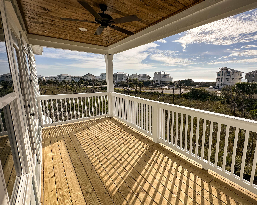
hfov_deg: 88.8
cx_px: 151
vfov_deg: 77.0
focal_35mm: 17
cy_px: 101
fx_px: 129
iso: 50
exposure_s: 1/5814
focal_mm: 2.22
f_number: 2.2
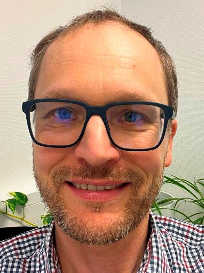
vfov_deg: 60.0
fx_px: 236
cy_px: 136
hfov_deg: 46.7
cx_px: 102
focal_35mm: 30
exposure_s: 1/50
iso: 160
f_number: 2.2
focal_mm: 2.71
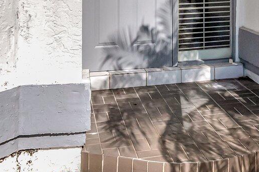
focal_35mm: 60
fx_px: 432
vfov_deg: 21.0
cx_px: 217
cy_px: -38
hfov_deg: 32.3
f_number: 8
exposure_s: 1/5000
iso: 1000
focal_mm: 10
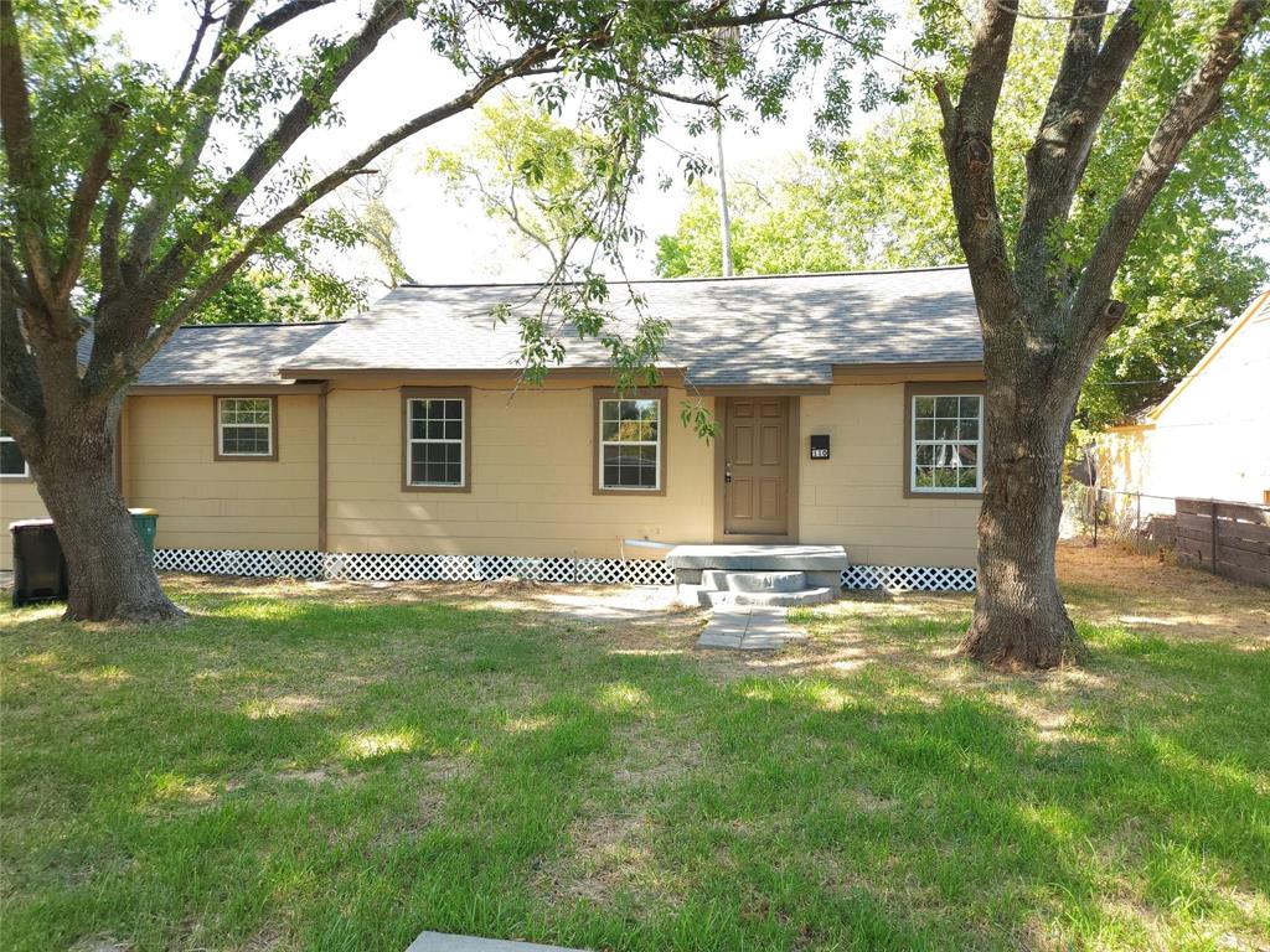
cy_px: 476
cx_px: 635
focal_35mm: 23
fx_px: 844
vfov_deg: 58.9
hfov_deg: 73.9
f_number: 1.8
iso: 40
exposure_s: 1/207
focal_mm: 5.4
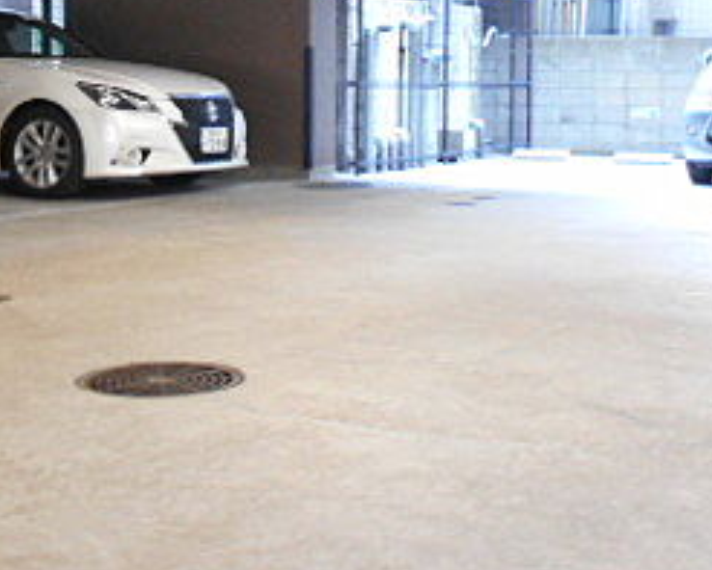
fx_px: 1391
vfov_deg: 22.4
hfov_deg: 28.7
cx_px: 315
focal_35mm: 66
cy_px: 26
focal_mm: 4.6
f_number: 3.2
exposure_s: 1/8
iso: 400
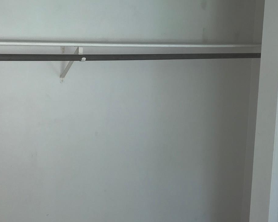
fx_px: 395
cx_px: 95
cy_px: 105
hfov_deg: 38.4
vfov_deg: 31.4
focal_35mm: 48
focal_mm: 3.99
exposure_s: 1/30
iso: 32
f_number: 1.8
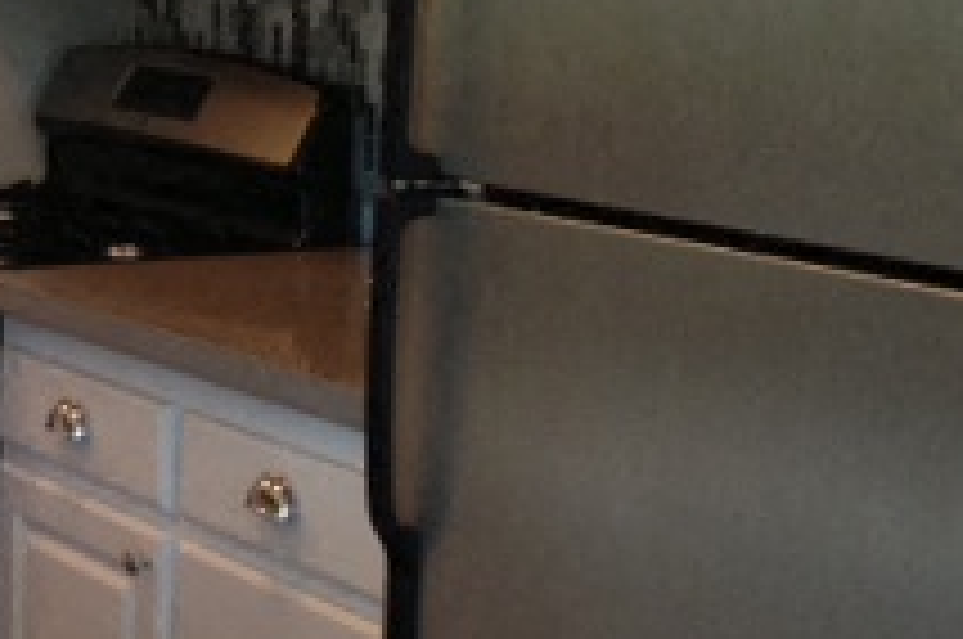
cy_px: 230
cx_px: -104
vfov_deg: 12.5
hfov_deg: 18.1
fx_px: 2911
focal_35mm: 109
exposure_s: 1/20
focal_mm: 4.28
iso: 100
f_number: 2.4
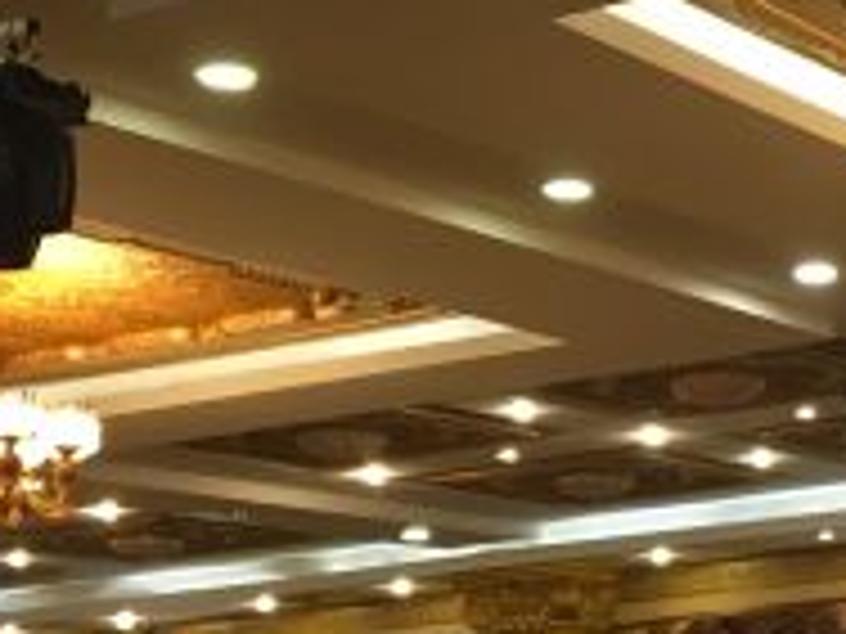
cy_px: 353
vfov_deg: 13.7
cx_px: 1044
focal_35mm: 108
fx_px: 2639
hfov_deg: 17.3
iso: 80
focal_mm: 4.15
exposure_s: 1/33
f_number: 2.2
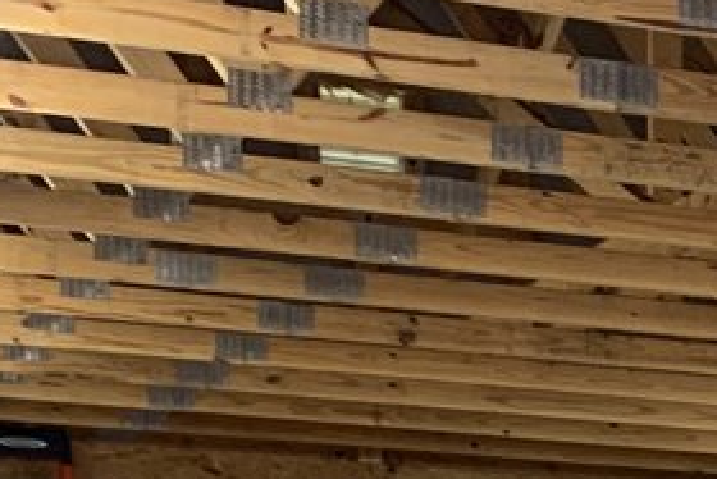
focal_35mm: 146
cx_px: 1148
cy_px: 1085
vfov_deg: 8.7
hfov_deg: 13.1
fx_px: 2909
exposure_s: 1/60
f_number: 1.8
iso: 160
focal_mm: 4.25
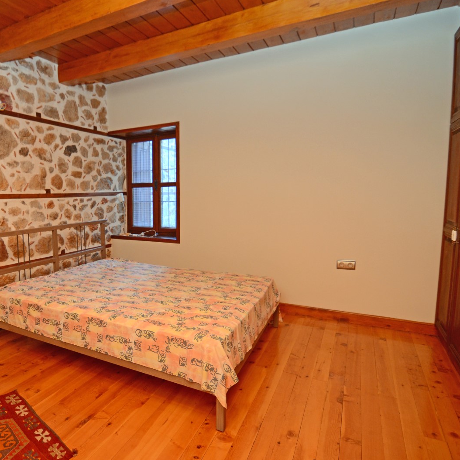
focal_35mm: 22
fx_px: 326
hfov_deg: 67.9
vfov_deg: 70.5
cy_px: 230
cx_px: 142
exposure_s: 1/50
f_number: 2.8
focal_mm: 11
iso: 500
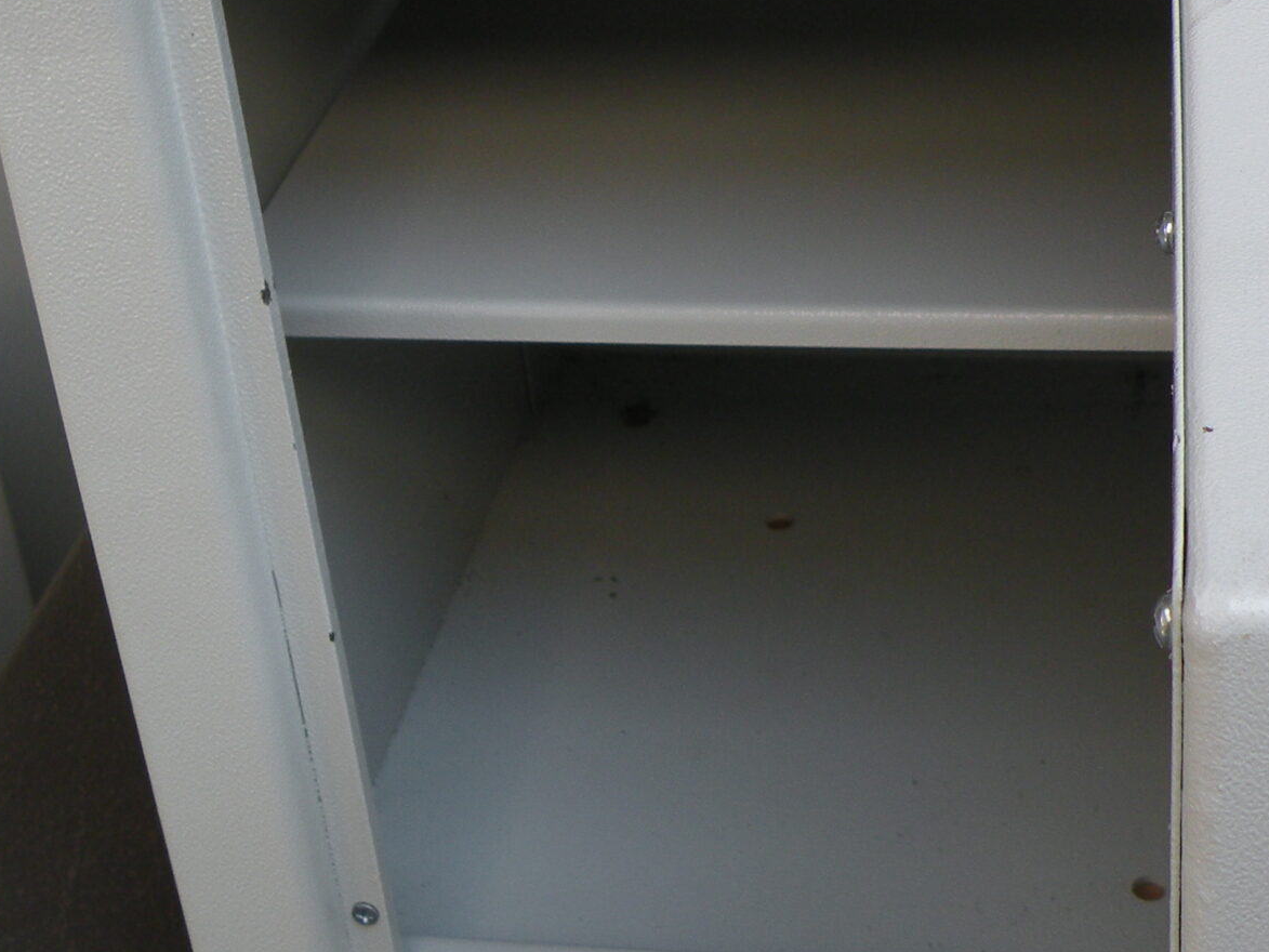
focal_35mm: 72
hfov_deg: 27.0
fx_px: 2640
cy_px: 88
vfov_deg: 20.0
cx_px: 766
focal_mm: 5.8
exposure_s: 1/66.7
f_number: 3.2
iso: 76
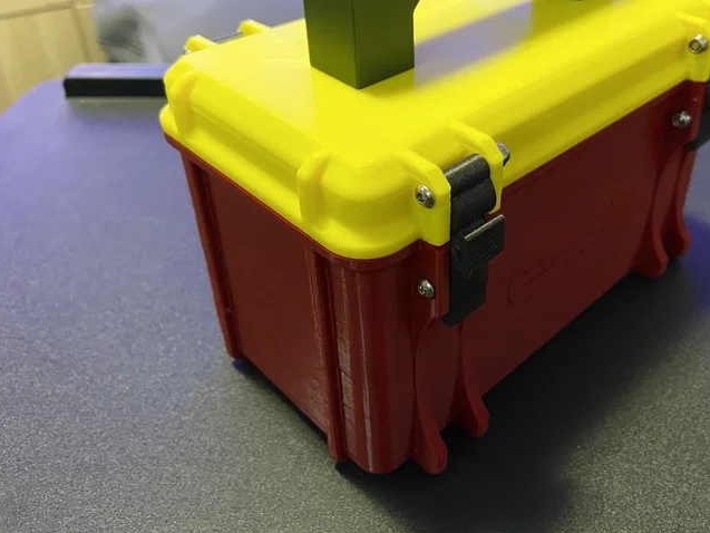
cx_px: 453
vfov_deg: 41.4
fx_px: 697
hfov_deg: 53.2
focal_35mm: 34
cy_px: 188
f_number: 1.8
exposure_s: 1/33
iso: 400
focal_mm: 4.25
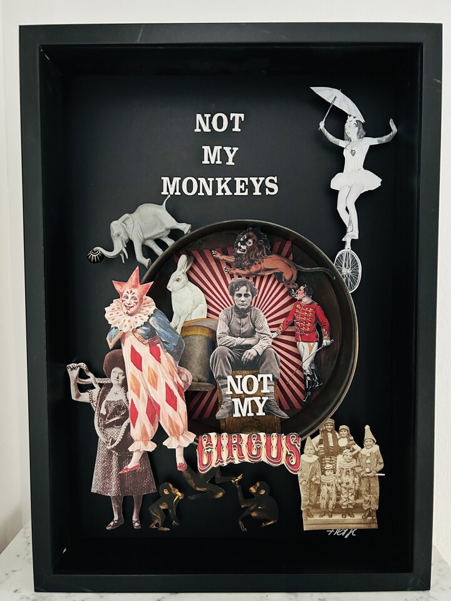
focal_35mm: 26
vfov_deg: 67.3
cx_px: 226
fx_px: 452
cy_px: 300
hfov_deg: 53.1
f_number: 1.5
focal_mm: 5.7
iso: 640
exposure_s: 1/38
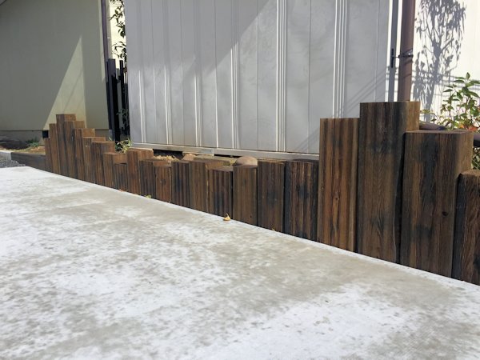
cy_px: 180
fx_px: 402
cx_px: 240
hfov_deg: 61.7
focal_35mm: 29
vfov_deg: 48.2
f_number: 2.2
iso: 32
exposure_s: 1/2326
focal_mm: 4.15
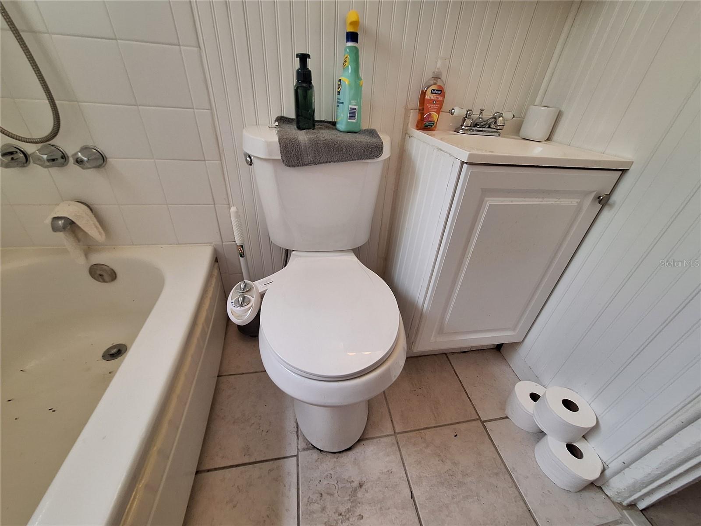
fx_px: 263
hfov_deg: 106.2
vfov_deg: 89.9
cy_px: 263
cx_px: 350
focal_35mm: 13
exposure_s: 1/40
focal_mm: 1.74
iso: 100
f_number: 2.2
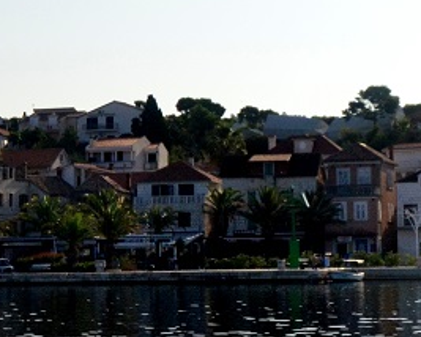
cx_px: 308
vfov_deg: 12.2
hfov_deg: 15.2
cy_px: 100
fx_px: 1571
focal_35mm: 126
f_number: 6.3
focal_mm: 24
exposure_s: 1/8000
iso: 1400
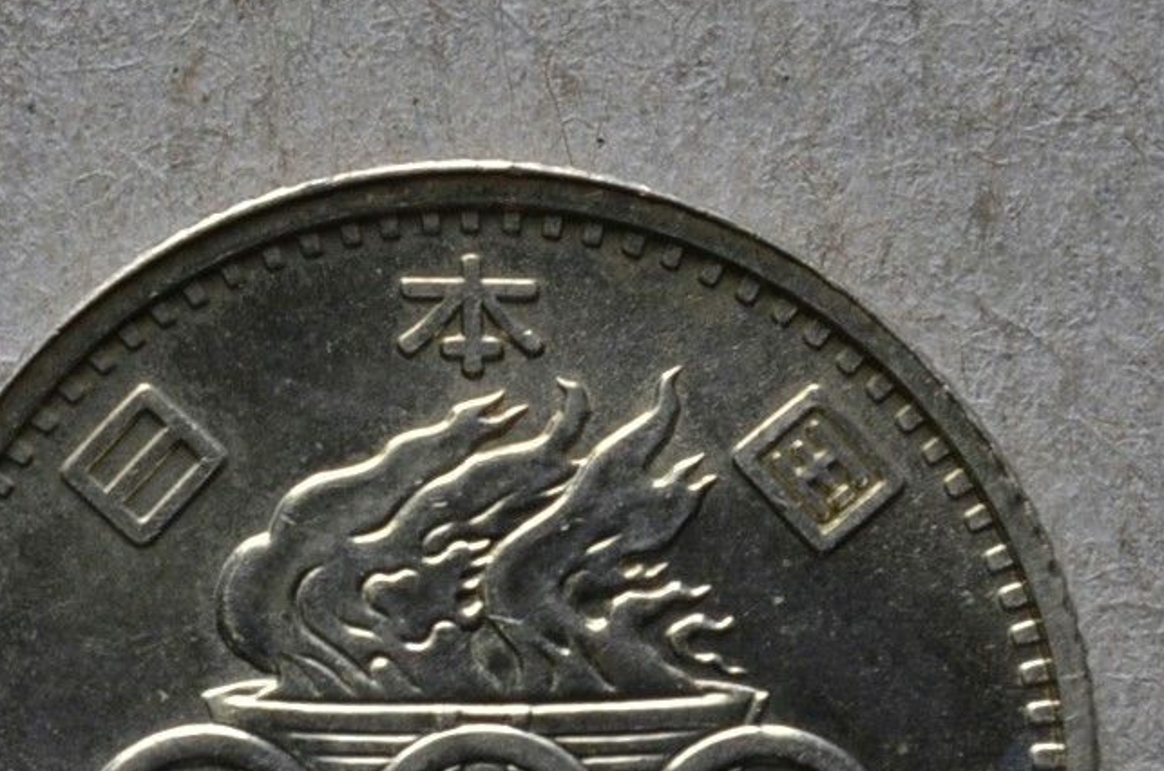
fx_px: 10194
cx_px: -485
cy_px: 758
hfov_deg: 6.5
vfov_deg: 4.3
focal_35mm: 316
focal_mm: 55
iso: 400
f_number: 14
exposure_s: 1/250
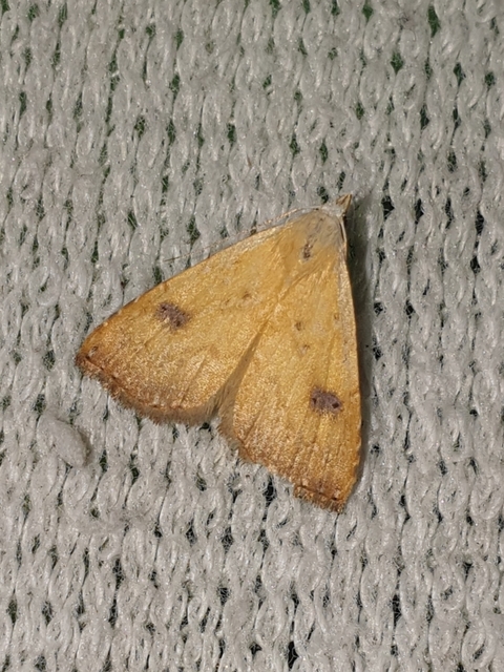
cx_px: 252
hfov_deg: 53.1
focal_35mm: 26
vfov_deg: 67.3
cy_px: 336
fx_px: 505
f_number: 2.4
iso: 50
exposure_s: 1/1170
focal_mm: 4.3
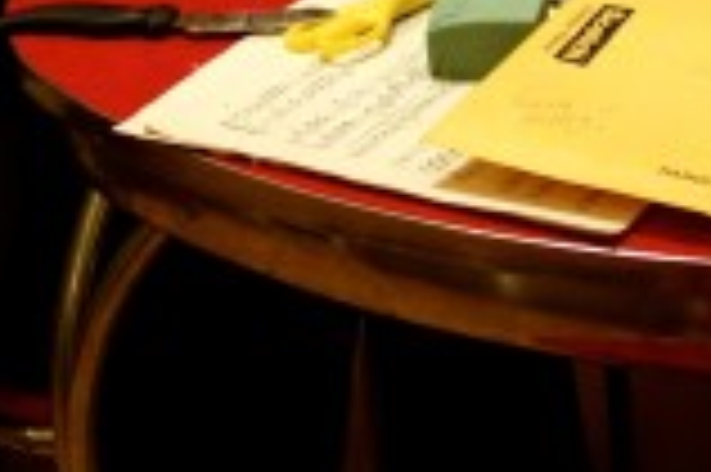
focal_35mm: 124
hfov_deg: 16.3
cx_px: 675
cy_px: -537
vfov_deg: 10.0
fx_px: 2446
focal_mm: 10.4
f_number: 1.8
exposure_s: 1/30
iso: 640
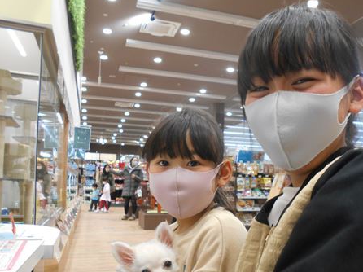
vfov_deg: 40.3
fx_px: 367
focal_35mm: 35
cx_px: 230
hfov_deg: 52.0
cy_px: 175
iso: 220
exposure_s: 1/30
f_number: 3.2
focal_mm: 4.6
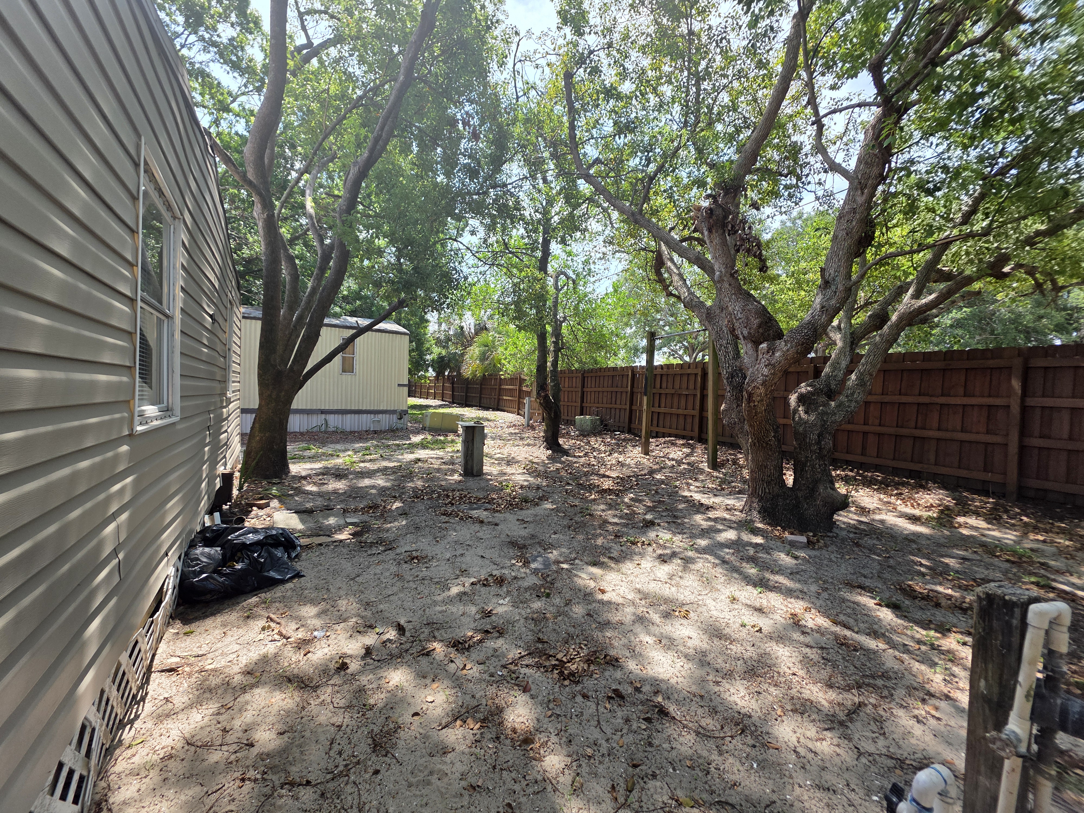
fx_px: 407
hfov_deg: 106.2
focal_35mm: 13
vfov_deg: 89.9
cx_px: 542
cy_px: 406
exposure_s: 1/662
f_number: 1.9
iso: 40
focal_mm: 2.2
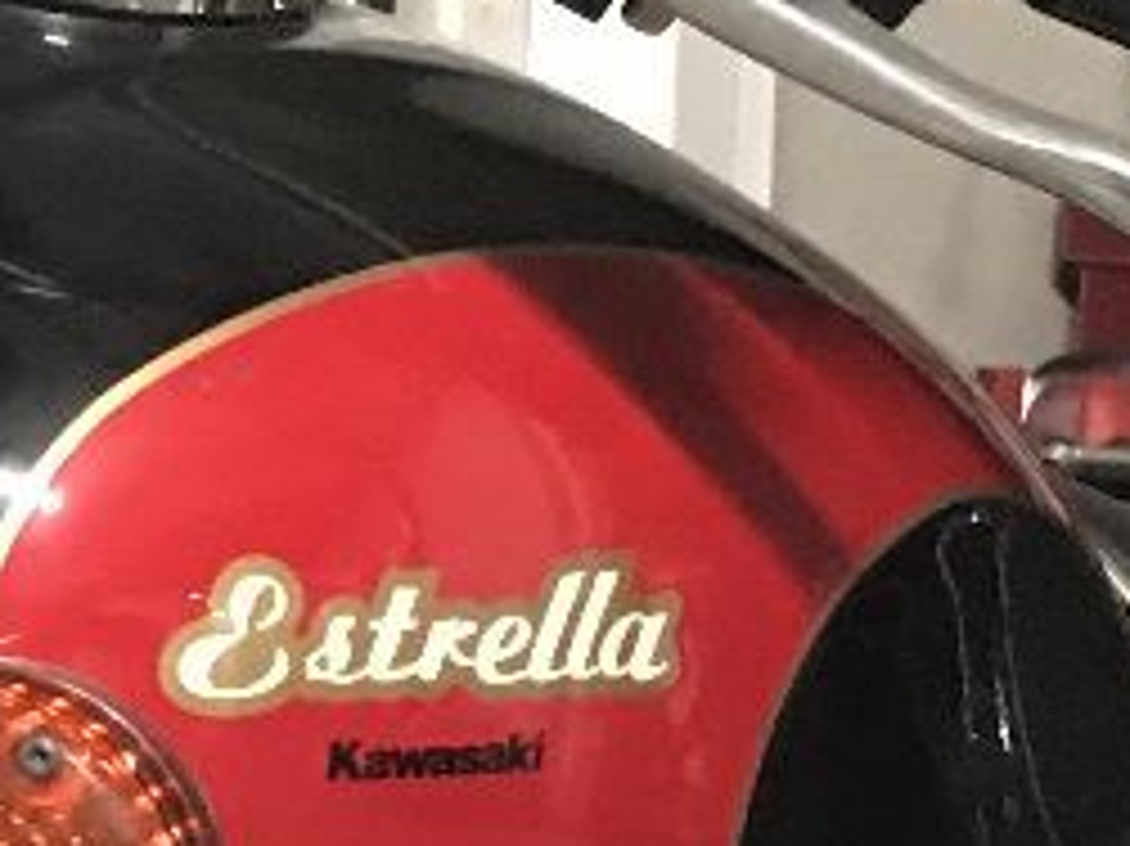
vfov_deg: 10.0
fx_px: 4829
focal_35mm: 148
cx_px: 108
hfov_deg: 13.2
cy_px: 688
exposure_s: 1/17
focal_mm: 4.15
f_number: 2.2
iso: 800
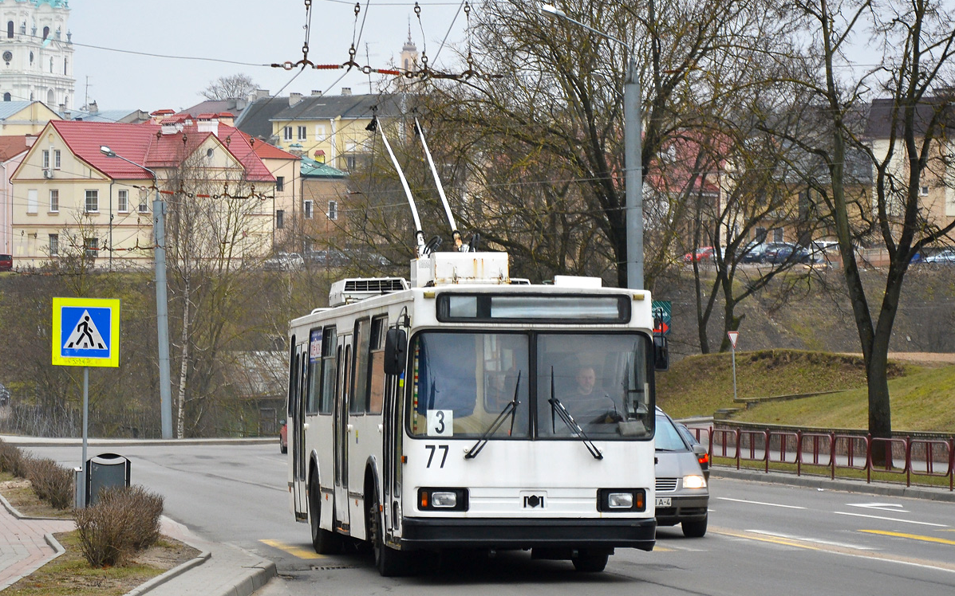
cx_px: 477
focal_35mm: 95
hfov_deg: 21.9
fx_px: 2472
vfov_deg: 13.8
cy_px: 316
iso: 320
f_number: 5.3
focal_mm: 62
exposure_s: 1/200
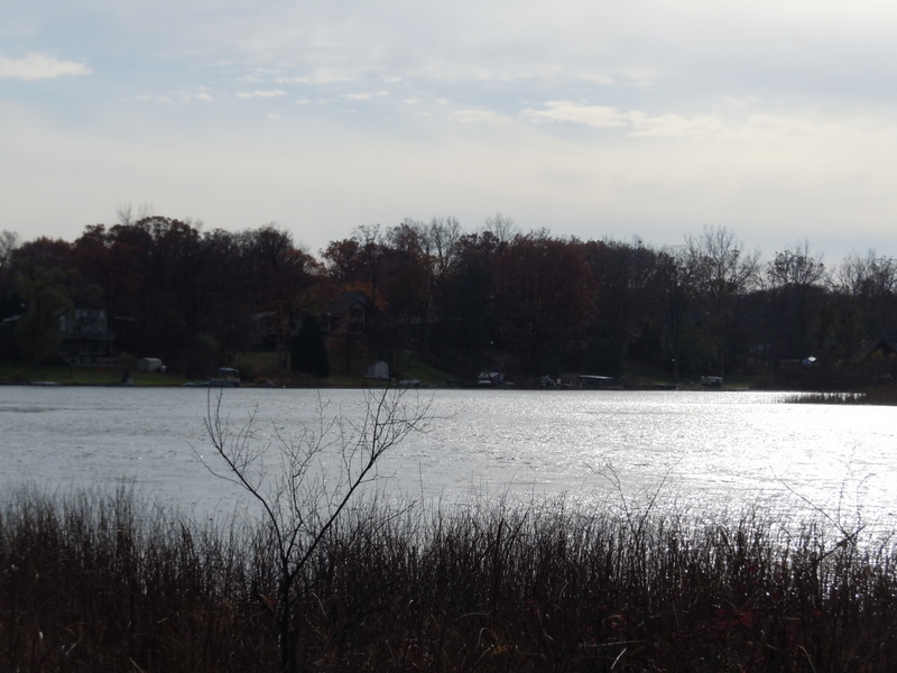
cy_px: 336
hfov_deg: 19.3
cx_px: 448
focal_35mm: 102
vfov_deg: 14.5
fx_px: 2643
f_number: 10.5
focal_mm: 18.3
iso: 100
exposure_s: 1/250
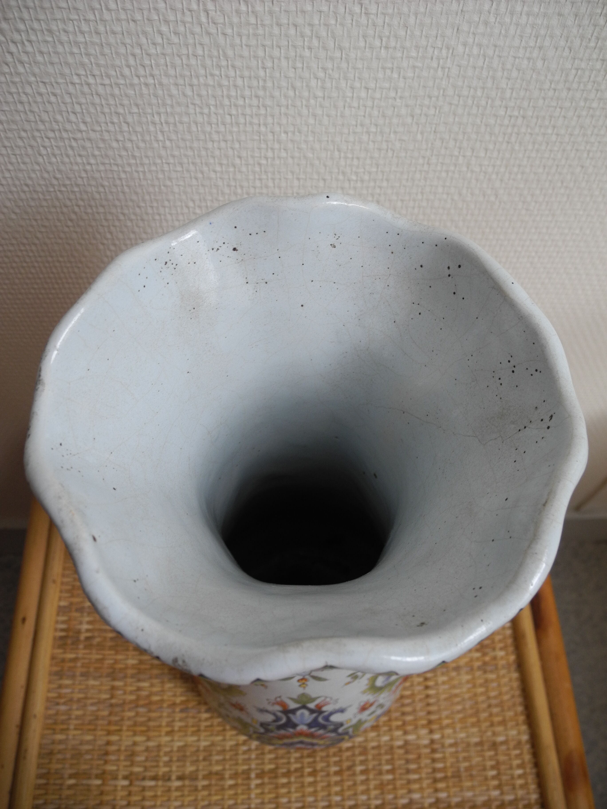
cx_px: 304
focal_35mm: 28
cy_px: 404
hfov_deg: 49.7
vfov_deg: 63.4
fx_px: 655
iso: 116
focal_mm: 6
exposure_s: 1/30
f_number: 2.8
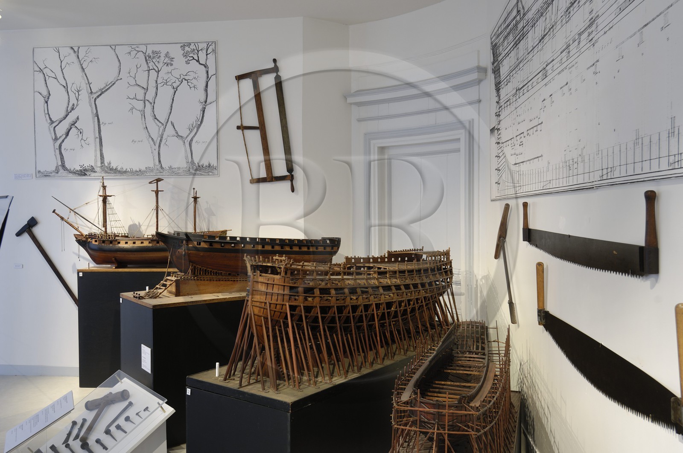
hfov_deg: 62.0
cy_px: 226
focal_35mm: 30
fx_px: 568
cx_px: 342
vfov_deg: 43.5
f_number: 8
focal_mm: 20
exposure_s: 2
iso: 100
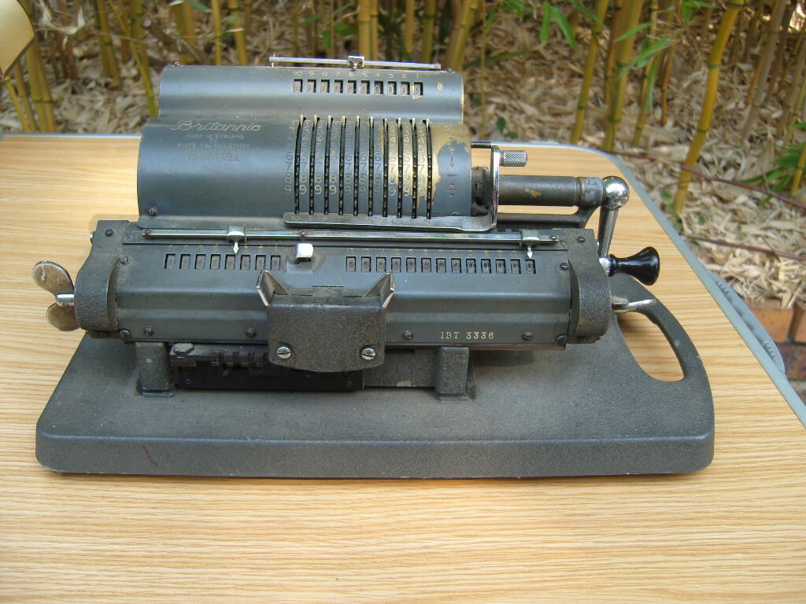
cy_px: 302
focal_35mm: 34
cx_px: 403
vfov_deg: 41.8
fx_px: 792
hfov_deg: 54.0
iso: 100
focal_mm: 7.3
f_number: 2.8
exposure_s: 1/200
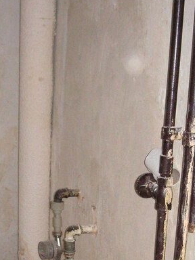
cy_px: 198
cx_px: 104
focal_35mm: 77
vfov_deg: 25.0
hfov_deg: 19.1
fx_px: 578
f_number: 2.8
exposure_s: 1/45
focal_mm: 6.1
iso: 160
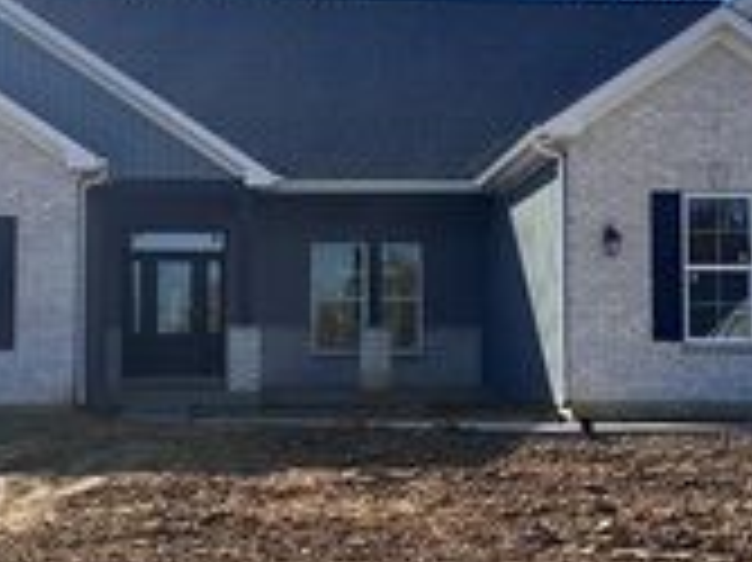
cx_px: 419
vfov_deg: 20.4
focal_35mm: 72
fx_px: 1563
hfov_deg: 27.0
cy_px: 241
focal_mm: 6.86
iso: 80
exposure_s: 1/5525
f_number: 1.78
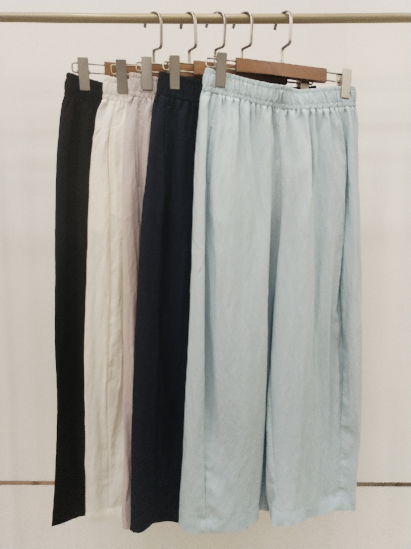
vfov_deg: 61.7
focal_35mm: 29
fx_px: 459
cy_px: 274
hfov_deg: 48.2
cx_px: 206
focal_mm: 4.75
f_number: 1.8
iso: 289
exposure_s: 1/120
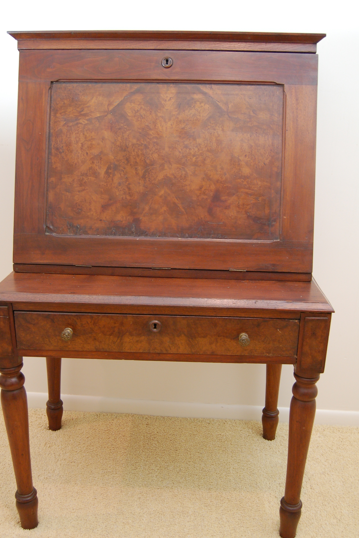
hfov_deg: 36.9
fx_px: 538
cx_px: 166
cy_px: 277
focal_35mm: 36
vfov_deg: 53.1
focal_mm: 22
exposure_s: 1/30
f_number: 3.8
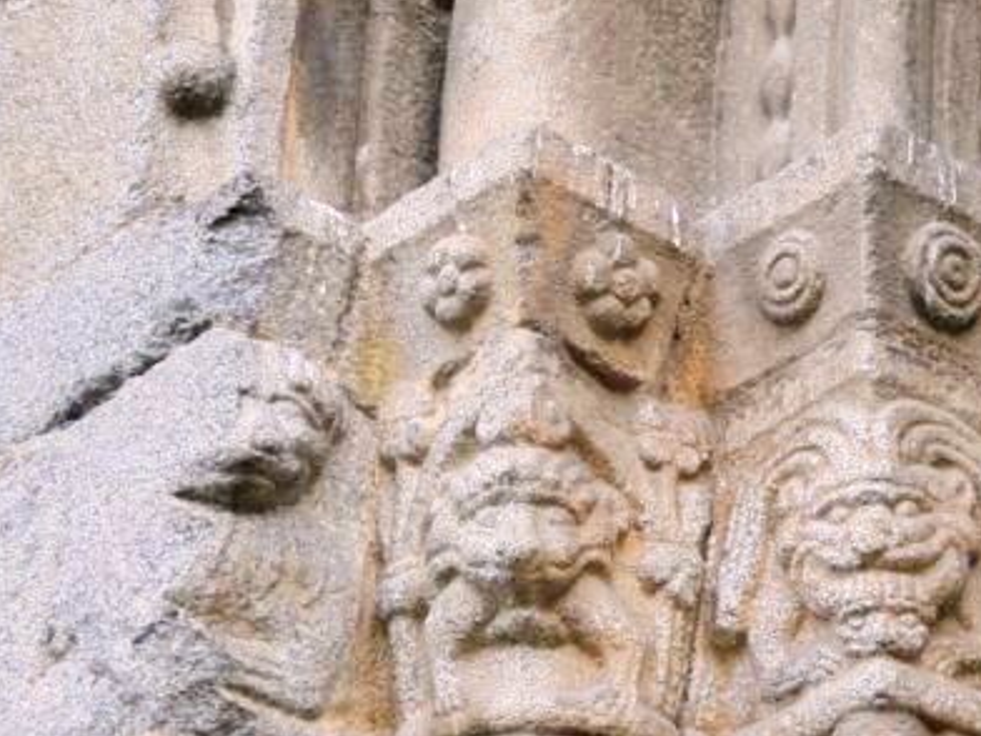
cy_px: 484
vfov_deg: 10.5
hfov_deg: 13.9
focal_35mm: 141
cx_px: 896
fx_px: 3996
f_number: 4.5
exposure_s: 1/60
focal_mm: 48
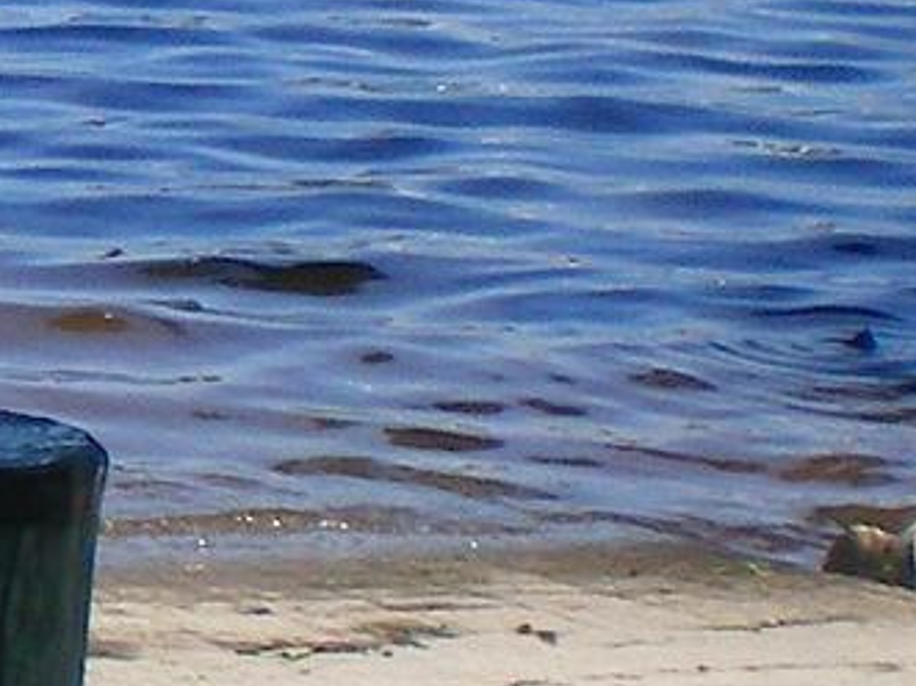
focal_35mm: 235
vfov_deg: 6.3
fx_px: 6216
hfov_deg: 8.0
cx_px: -1002
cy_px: 97
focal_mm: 6.3
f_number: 4.6
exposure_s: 1/400
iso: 64
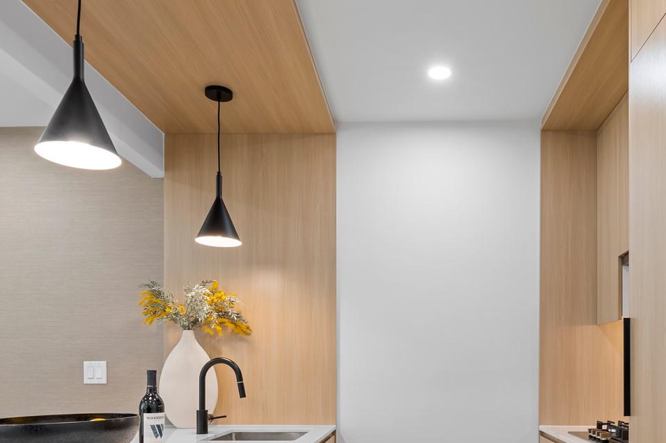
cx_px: 401
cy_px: 375
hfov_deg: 61.4
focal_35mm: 30
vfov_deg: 41.1
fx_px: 555
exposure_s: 1/3
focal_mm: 14
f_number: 10
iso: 320
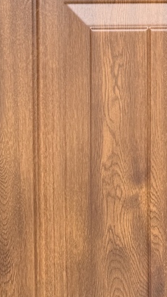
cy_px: -4
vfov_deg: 28.2
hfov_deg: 15.9
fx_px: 550
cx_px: 249
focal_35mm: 70
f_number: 1.78
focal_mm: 6.76
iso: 64
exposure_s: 1/172
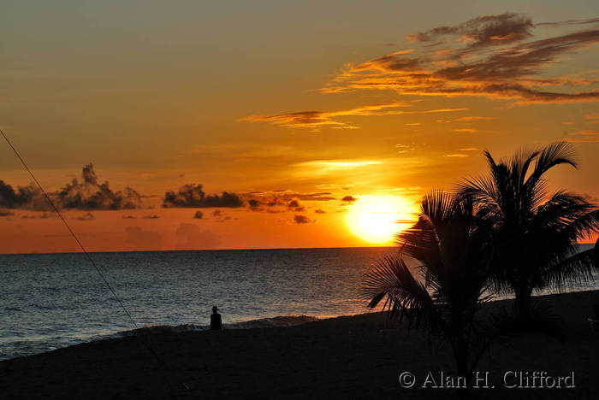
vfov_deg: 10.2
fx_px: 2248
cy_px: 200
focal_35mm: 135
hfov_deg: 15.2
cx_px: 300
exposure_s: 1/200
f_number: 16
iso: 100
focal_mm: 90
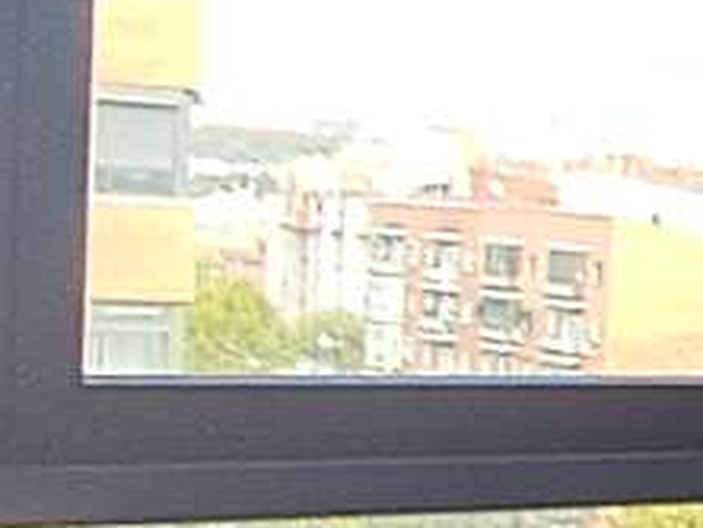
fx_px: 2357
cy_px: 541
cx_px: 1721
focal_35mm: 116
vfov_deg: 12.6
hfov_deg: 12.8
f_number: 2.2
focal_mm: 1.64
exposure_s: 1/224
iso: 40
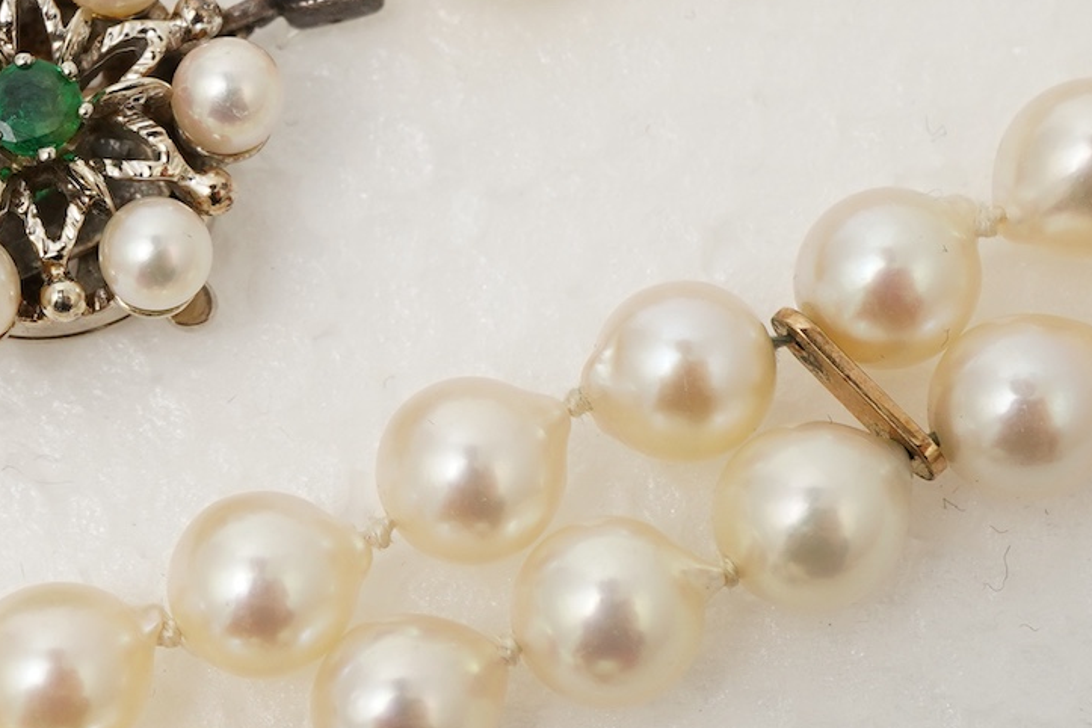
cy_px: 195
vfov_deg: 12.2
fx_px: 3397
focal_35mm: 112
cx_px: 117
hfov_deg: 18.0
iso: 500
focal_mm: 30
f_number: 20
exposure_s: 1/100
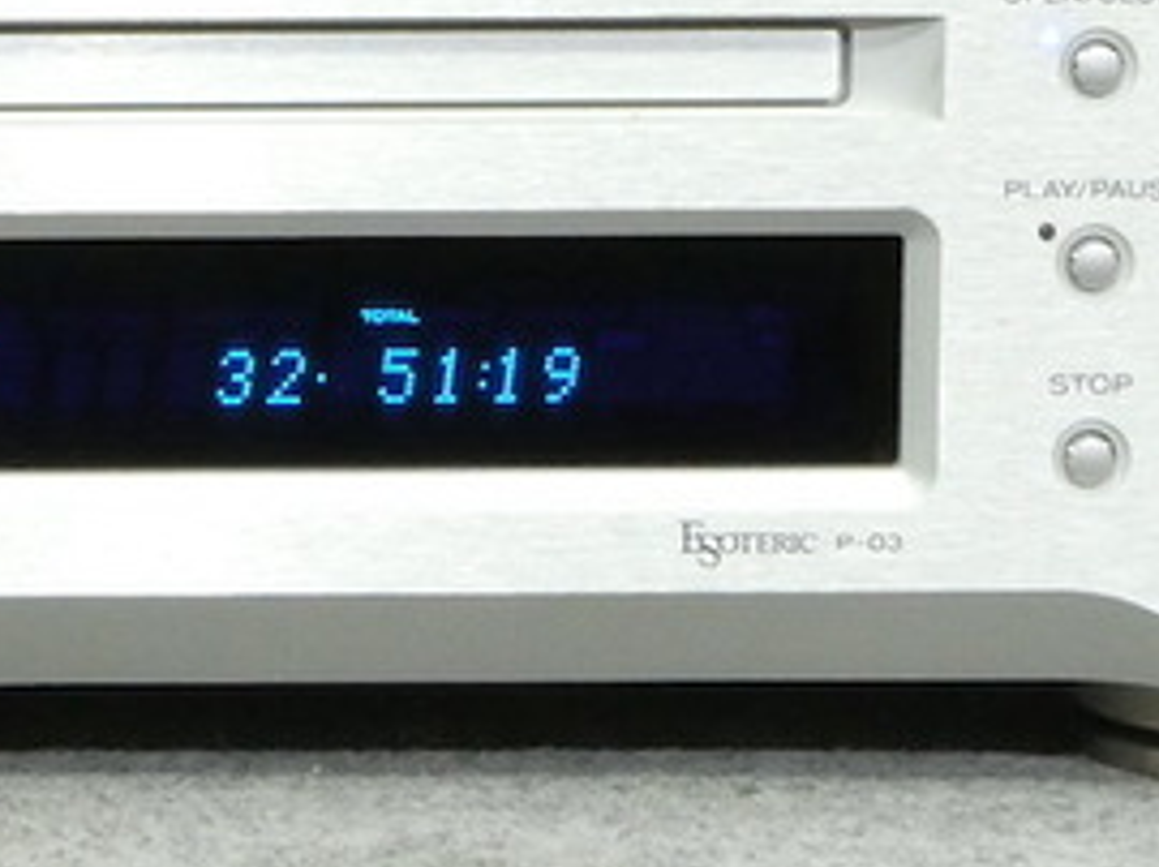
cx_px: -137
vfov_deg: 6.0
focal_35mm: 249
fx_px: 8330
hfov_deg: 7.9
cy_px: 112
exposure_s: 1/8
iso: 400
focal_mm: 12.5
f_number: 5.6
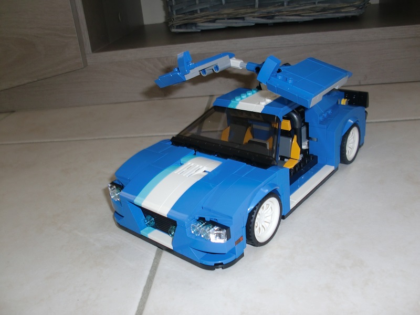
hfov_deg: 51.4
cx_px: 210
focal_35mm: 36
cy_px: 158
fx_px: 437
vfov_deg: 39.7
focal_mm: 6.3
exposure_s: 1/40
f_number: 2.8
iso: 125
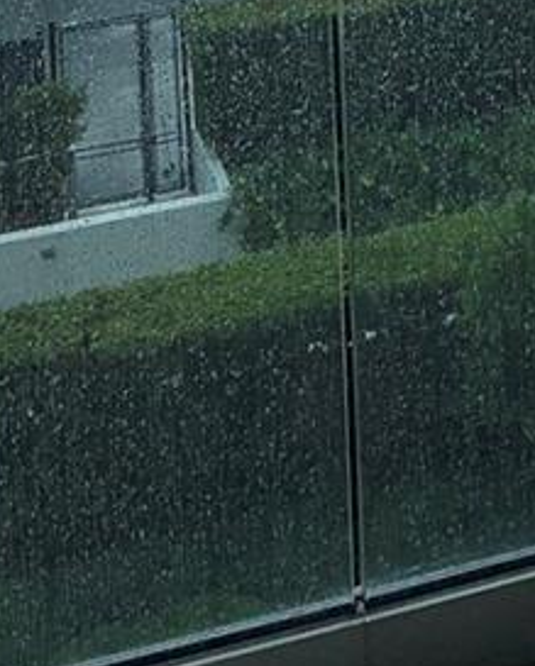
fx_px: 2371
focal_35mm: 120
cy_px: -549
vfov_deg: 14.1
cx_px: 994
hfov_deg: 11.8
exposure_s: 1/403
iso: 20
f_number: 1.8
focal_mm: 3.99
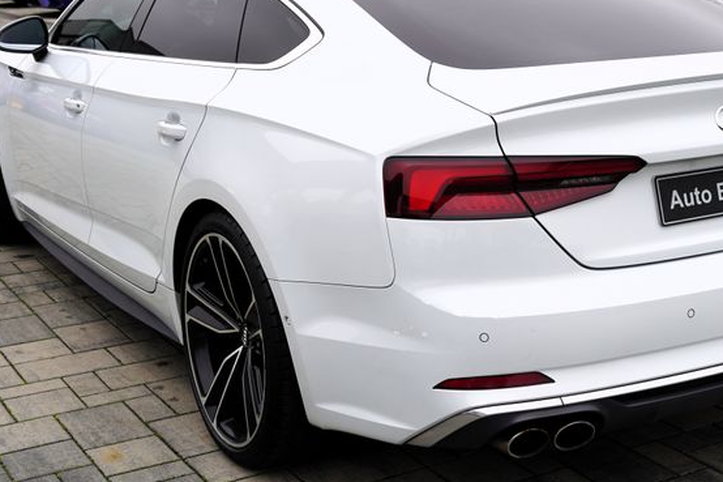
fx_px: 1225
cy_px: 137
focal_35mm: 61
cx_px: 466
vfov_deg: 22.1
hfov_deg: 32.7
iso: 100
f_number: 6.3
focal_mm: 33
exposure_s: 1/100
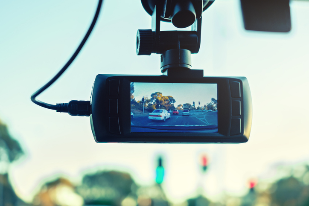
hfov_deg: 47.4
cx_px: 154
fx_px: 352
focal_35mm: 41
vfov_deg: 32.6
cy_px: 103
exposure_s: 1/160
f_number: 2.8
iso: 320
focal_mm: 27
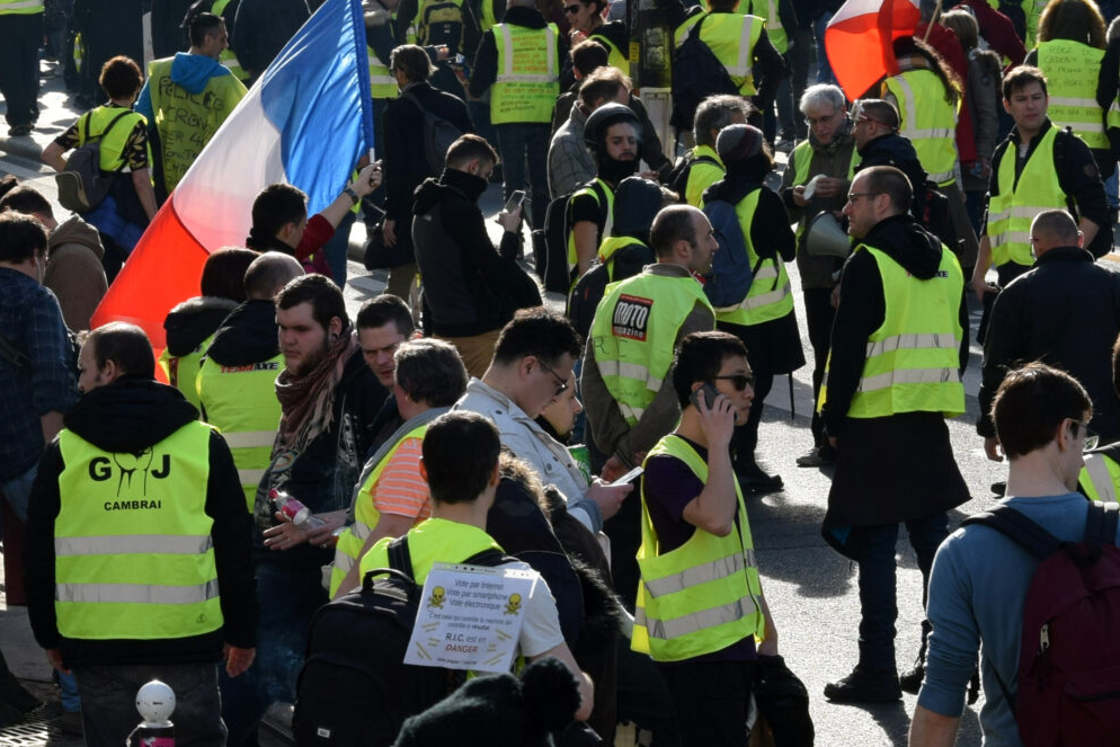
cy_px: 105
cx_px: 372
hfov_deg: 9.2
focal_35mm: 224
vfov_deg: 6.1
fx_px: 6969
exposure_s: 1/320
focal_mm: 58
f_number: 9
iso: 200
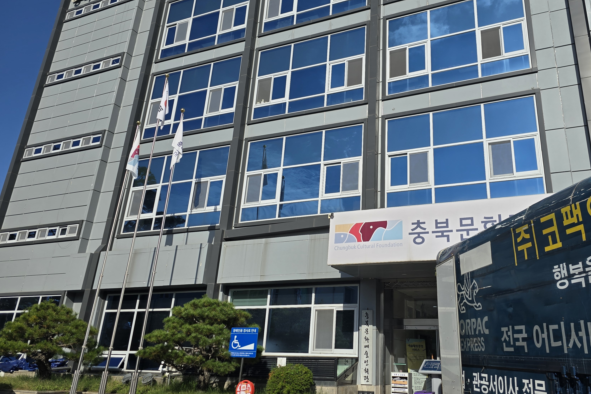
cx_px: 352
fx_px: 476
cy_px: 182
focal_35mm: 29
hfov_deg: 63.1
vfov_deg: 44.9
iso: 12
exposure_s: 1/1418
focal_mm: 6.3
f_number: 1.7
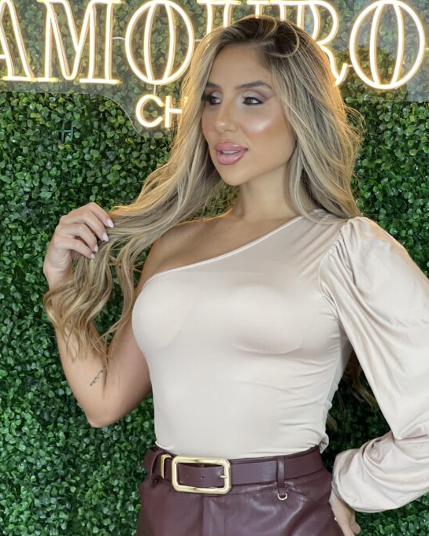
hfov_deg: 14.9
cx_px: 255
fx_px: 1634
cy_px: 322
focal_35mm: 103
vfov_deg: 18.6
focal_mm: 9
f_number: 2.8
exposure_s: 1/120
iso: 160
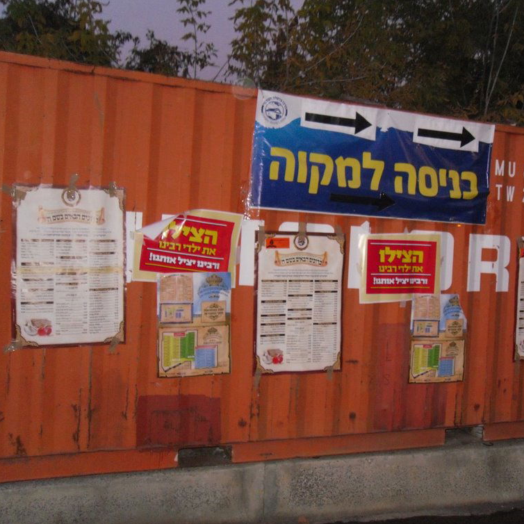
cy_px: 266
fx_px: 719
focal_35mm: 42
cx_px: 343
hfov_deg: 39.6
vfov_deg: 40.0
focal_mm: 6.3
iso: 400
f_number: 3.5
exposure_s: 1/45
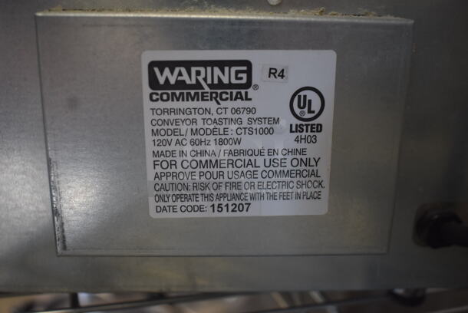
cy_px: 156
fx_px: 507
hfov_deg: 49.5
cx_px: 234
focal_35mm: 39
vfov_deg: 34.3
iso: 1000
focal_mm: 26
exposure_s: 1/60
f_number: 4
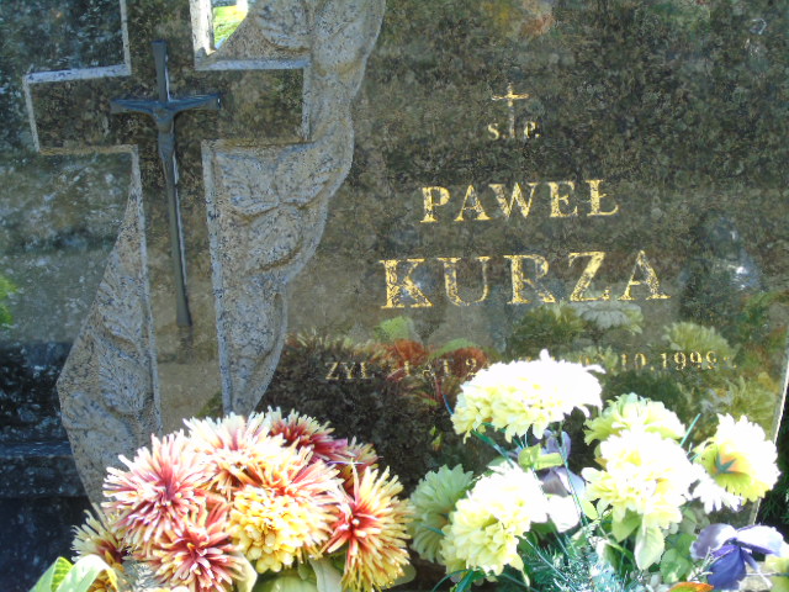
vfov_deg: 13.7
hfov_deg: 18.2
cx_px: 394
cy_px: 296
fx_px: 2462
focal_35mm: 108
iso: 80
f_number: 4.4
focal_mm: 19
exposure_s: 1/80
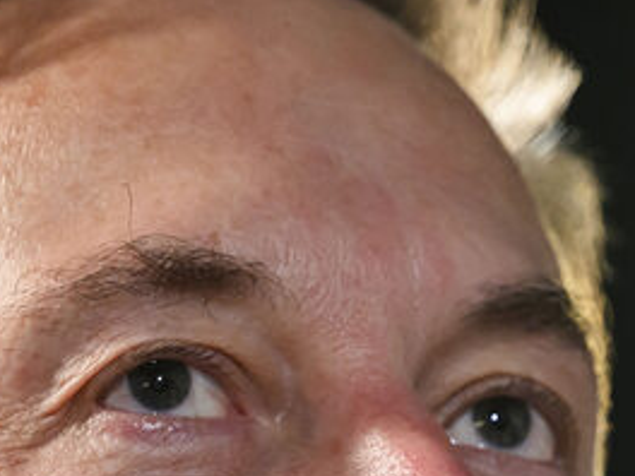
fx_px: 12015
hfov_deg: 3.0
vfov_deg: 2.3
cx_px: 406
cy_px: 644
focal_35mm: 655
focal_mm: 150
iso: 3200
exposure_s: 1/100
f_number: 2.8
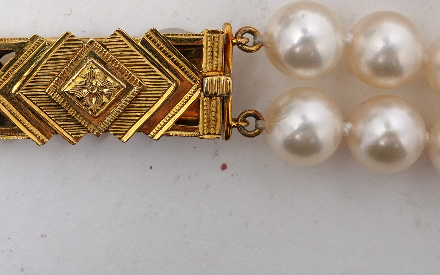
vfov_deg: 12.1
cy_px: 88
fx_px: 1295
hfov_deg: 19.2
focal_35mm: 108
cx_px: 134
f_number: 20
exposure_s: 1/125
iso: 400
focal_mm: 30
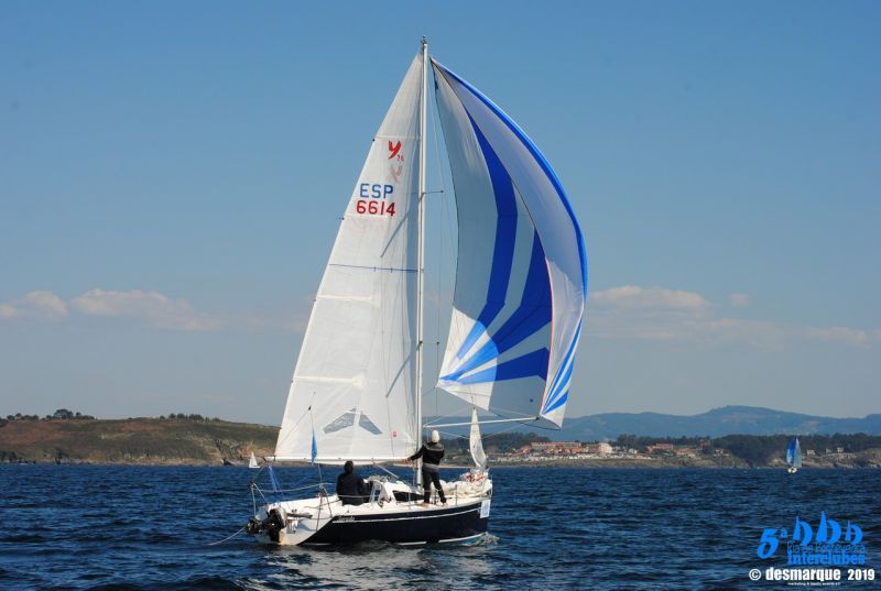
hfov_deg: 24.6
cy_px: 296
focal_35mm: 82
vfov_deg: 16.6
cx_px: 440
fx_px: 2023
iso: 100
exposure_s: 1/320
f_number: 9
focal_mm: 55
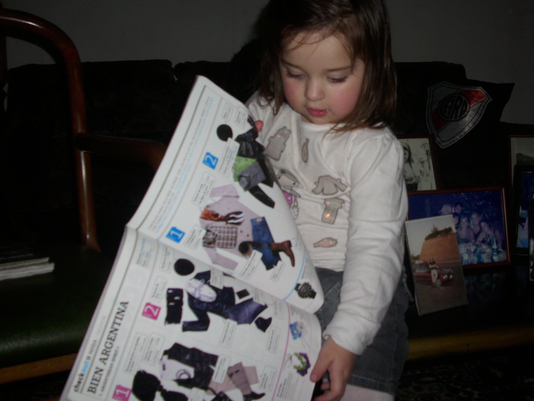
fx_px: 602
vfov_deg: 36.7
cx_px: 330
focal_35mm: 39
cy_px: 163
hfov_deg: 47.5
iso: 50
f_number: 2.8
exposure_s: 1/200
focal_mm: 6.2
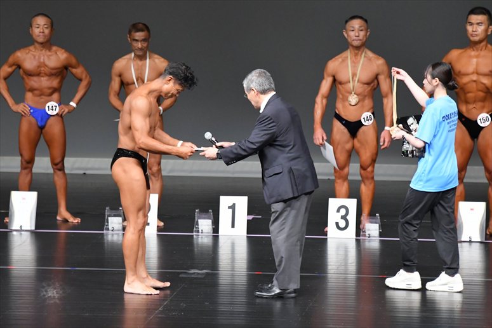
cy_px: 164
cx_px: 246
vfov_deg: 4.6
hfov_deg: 6.9
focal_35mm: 300
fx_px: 4098
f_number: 5.6
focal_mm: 200
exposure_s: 1/400
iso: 5000
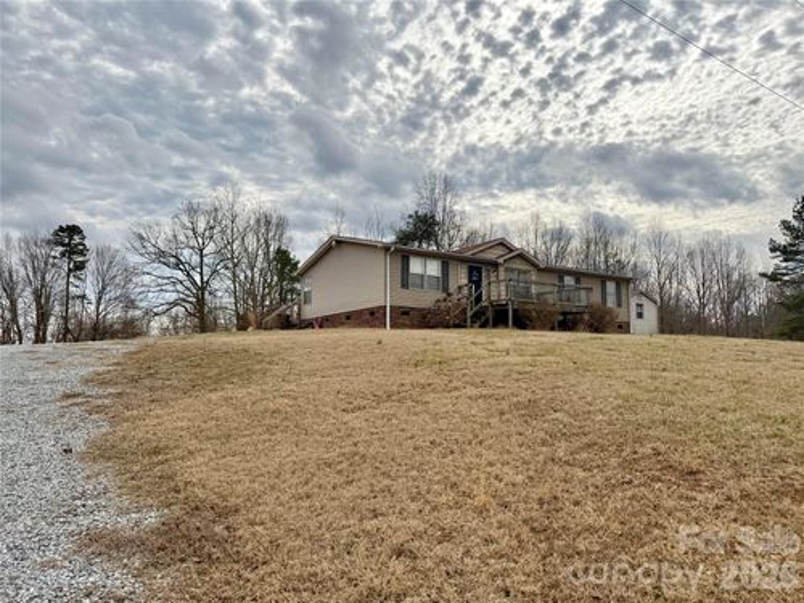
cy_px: 302
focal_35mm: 24
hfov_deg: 71.6
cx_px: 402
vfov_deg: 56.8
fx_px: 557
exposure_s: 1/10309
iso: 100
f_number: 1.78
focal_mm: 6.76
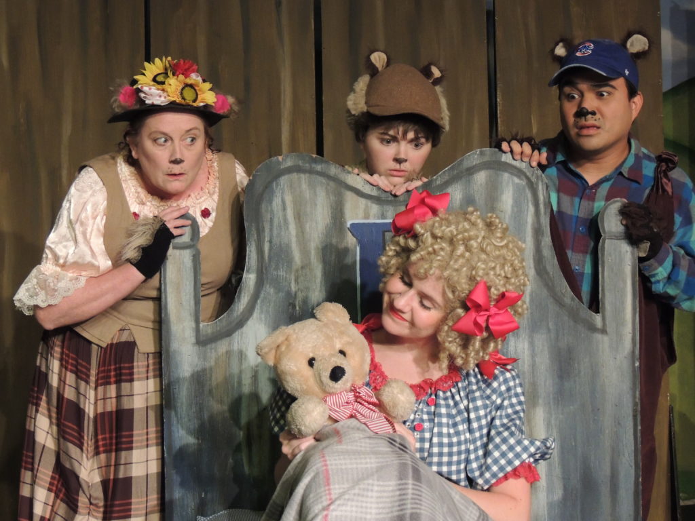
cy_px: 260
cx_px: 348
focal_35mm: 70
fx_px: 1405
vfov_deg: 21.0
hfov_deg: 27.8
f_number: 3.9
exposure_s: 1/40
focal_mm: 12.4
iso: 800
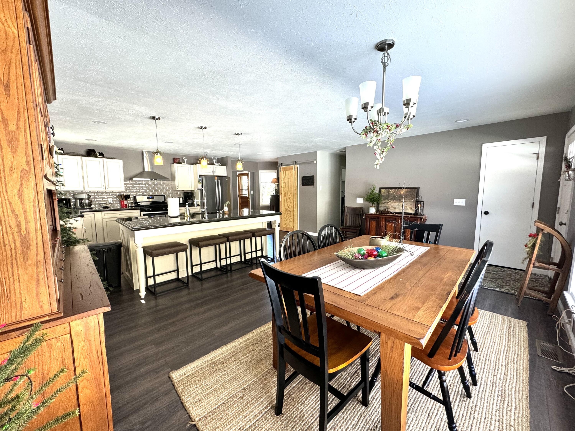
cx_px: 288
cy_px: 216
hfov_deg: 102.1
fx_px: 233
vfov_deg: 85.7
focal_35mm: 14
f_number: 2.2
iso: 160
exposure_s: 1/120
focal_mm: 2.22
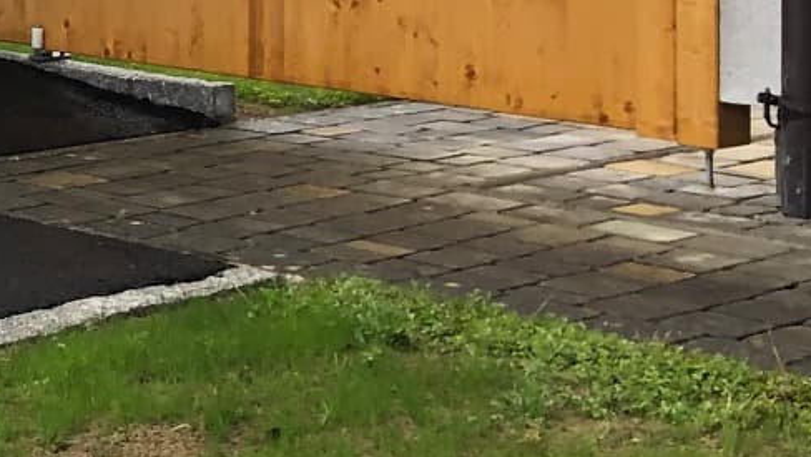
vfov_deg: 9.4
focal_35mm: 126
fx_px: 2711
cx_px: -779
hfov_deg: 14.4
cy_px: -221
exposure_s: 1/144
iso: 20
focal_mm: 3.99
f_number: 1.8
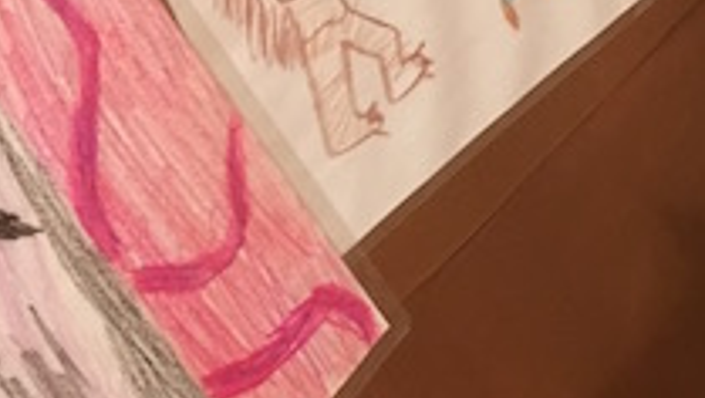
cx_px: 668
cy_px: 177
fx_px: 1553
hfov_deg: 24.6
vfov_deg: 14.6
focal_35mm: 83
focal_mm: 4.15
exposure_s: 1/15
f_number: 2.2
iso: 320
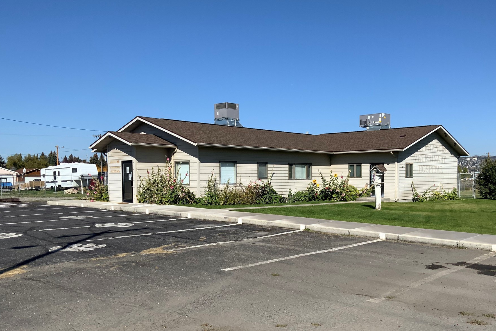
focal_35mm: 35
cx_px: 280
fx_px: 482
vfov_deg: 37.7
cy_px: 200
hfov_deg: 54.3
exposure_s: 1/2959
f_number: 1.8
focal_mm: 3
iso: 20
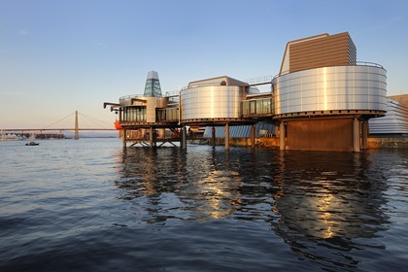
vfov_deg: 55.1
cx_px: 204
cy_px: 136
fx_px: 261
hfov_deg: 76.1
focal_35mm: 23
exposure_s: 1/125
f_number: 9
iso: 400
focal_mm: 23
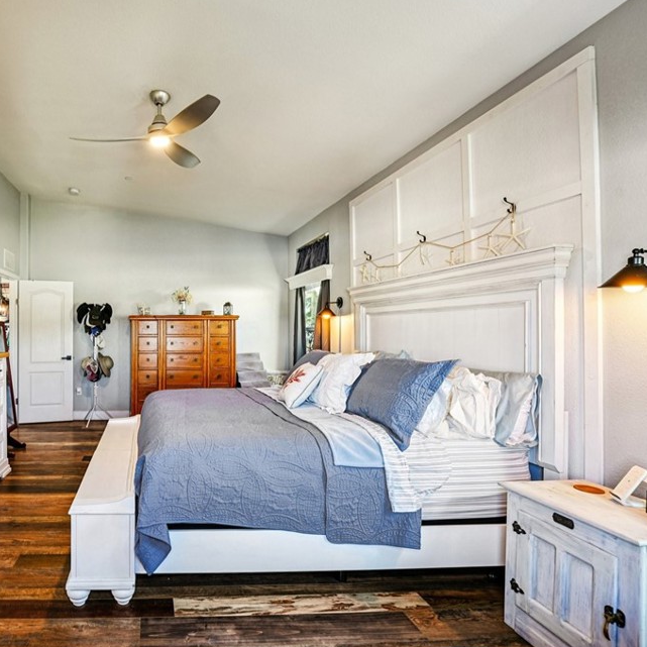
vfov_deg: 77.7
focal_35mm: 19
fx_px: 402
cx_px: 158
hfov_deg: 72.1
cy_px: 324
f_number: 8
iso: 400
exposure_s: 1/25
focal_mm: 14
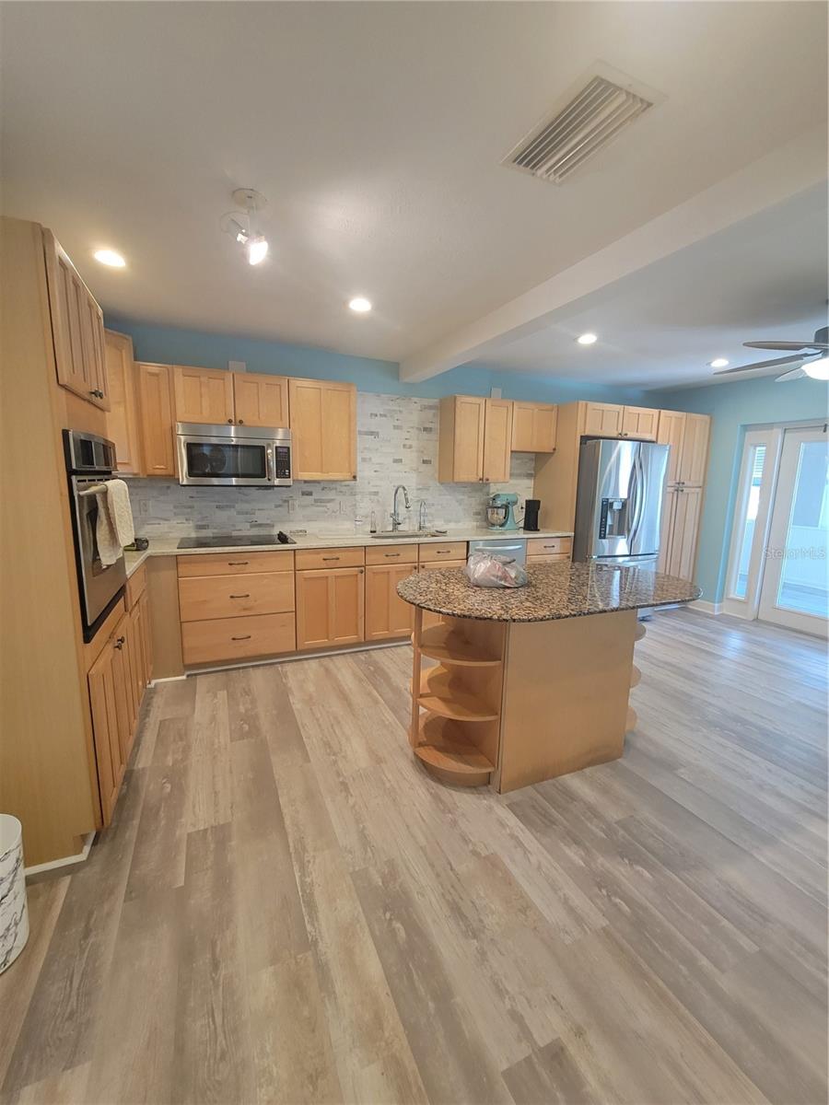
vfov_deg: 106.2
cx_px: 414
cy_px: 552
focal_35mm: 13
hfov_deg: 89.9
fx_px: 415
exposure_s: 1/60
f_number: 2.2
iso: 250
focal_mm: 2.2
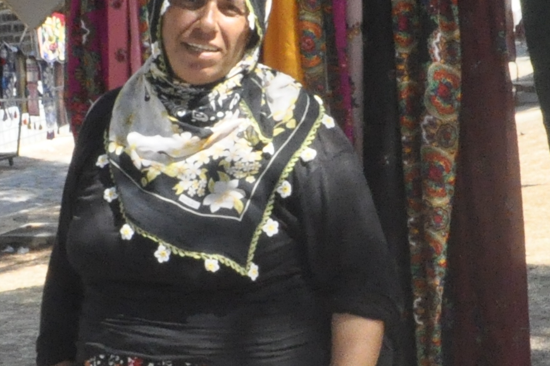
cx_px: 411
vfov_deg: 9.2
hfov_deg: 13.8
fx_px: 2258
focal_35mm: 148
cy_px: 290
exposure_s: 1/200
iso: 2000
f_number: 25
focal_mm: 20
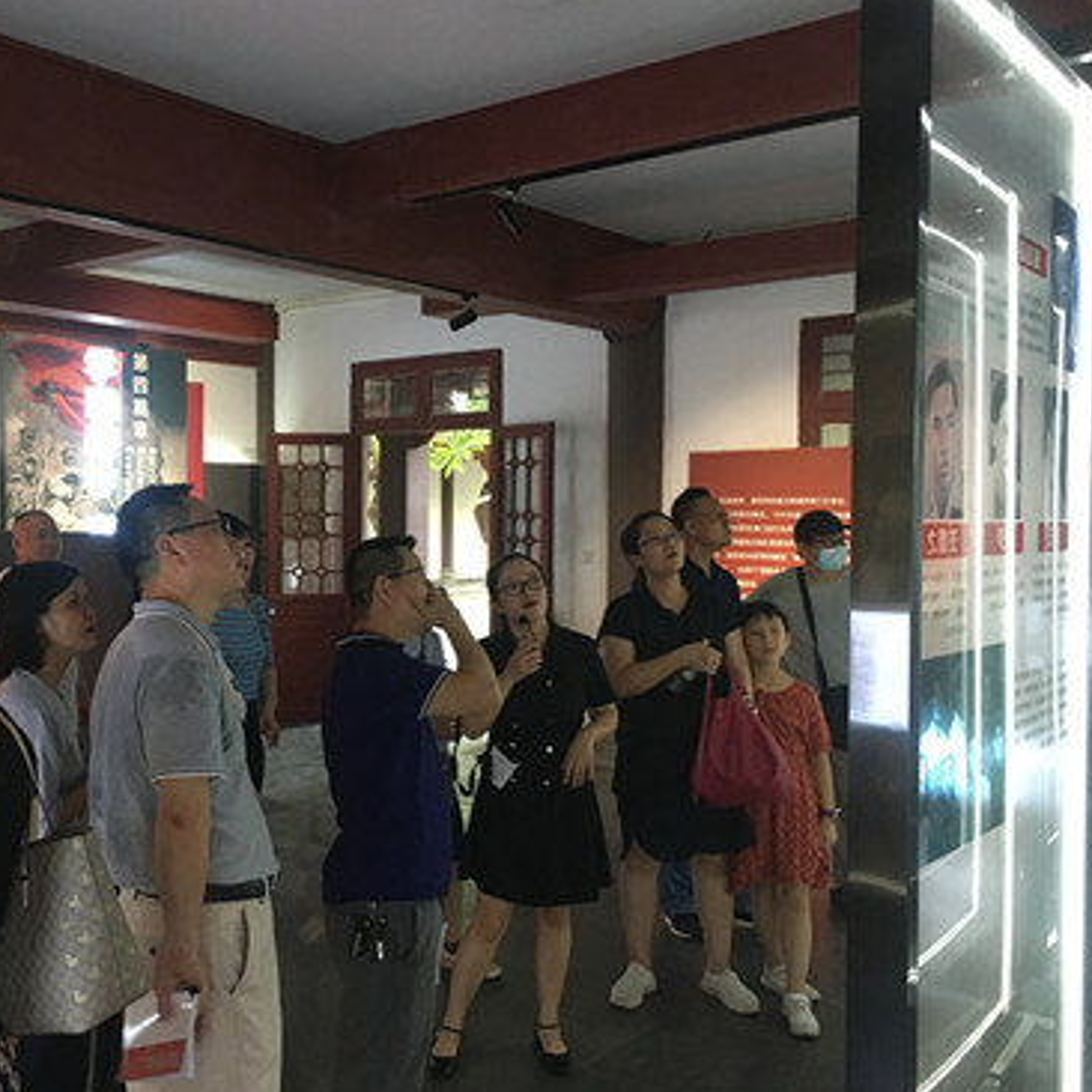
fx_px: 1249
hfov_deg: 46.5
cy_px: 545
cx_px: 373
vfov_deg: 47.2
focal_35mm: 35
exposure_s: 1/33
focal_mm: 4.15
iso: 250
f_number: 2.2
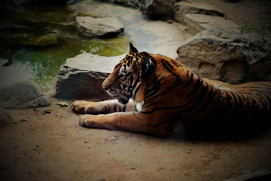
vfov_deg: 19.5
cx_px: 136
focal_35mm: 70
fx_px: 527
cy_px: 90
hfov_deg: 28.8
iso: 200
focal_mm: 70
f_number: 5
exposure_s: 1/50
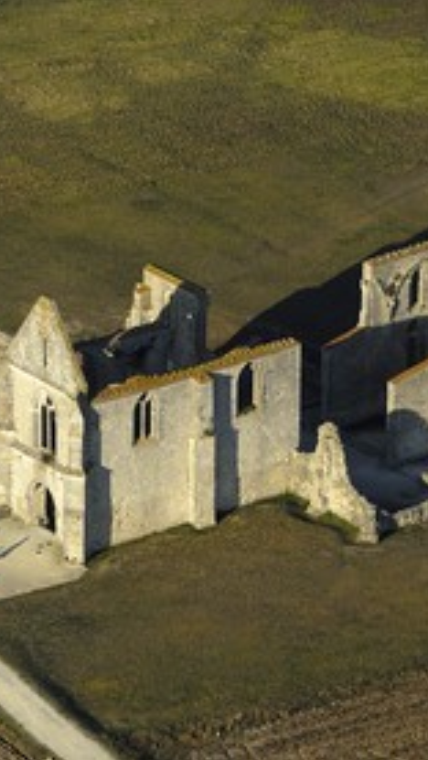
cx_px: 100
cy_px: 381
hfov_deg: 3.0
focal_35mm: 406
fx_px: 8184
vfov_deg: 5.3
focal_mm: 170
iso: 100
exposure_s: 1/1000
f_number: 5
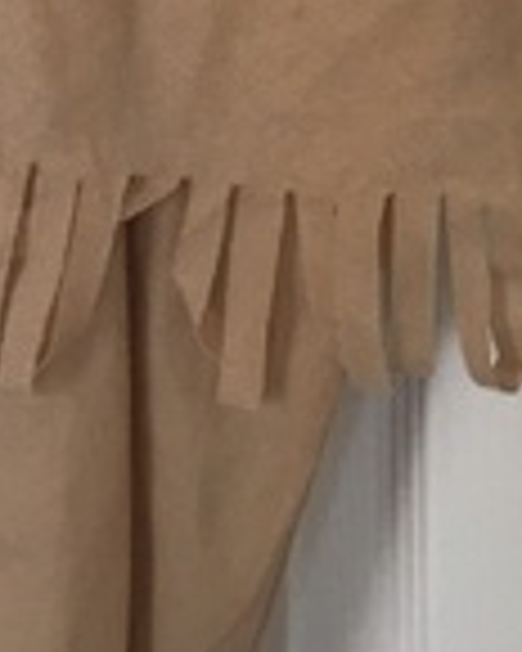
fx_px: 2259
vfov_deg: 15.8
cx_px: 490
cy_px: -144
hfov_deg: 13.0
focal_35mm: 117
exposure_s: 1/33
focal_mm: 4.15
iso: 40
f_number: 2.2
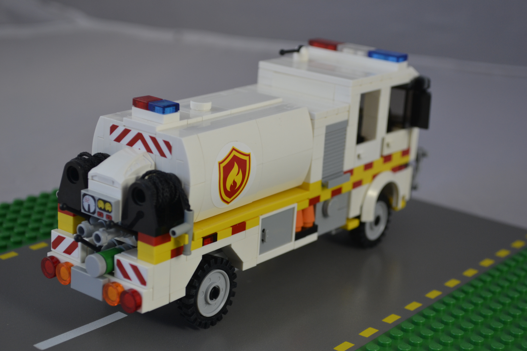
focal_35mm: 66
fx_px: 966
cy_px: 176
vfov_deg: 20.6
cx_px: 264
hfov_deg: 30.5
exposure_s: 1/60
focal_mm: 44
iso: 400
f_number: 5.3
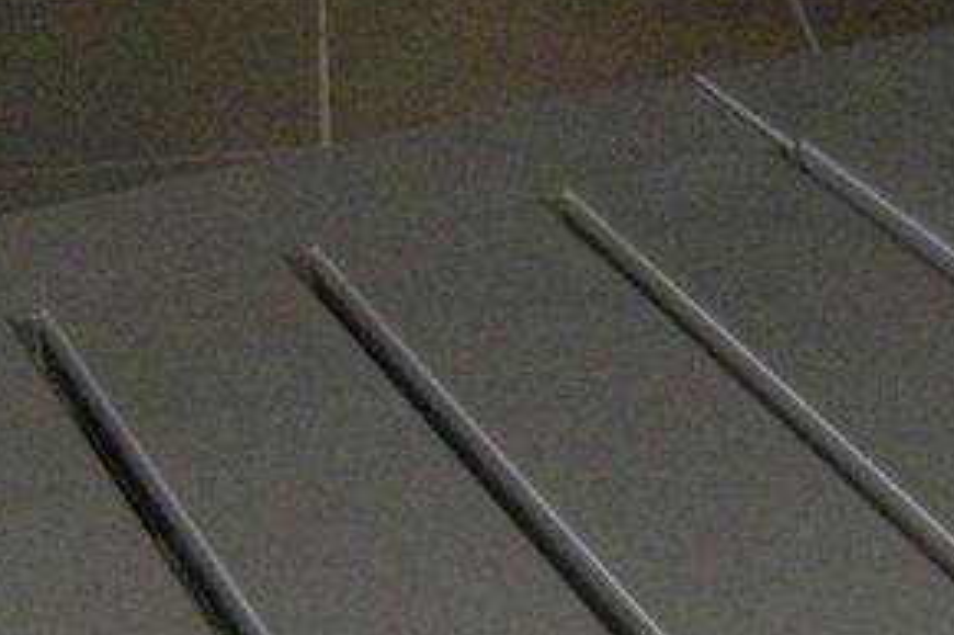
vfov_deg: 12.0
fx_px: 2887
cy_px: 941
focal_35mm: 109
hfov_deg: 18.1
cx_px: 1033
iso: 800
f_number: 3.5
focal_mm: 6.3
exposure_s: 1/50
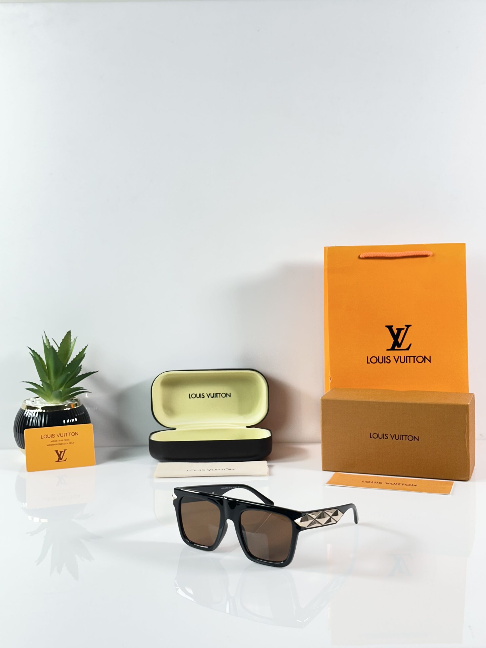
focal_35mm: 48
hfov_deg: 30.3
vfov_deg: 39.7
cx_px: 243
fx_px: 899
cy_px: 324
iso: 50
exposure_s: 1/50
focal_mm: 6.86
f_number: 1.78
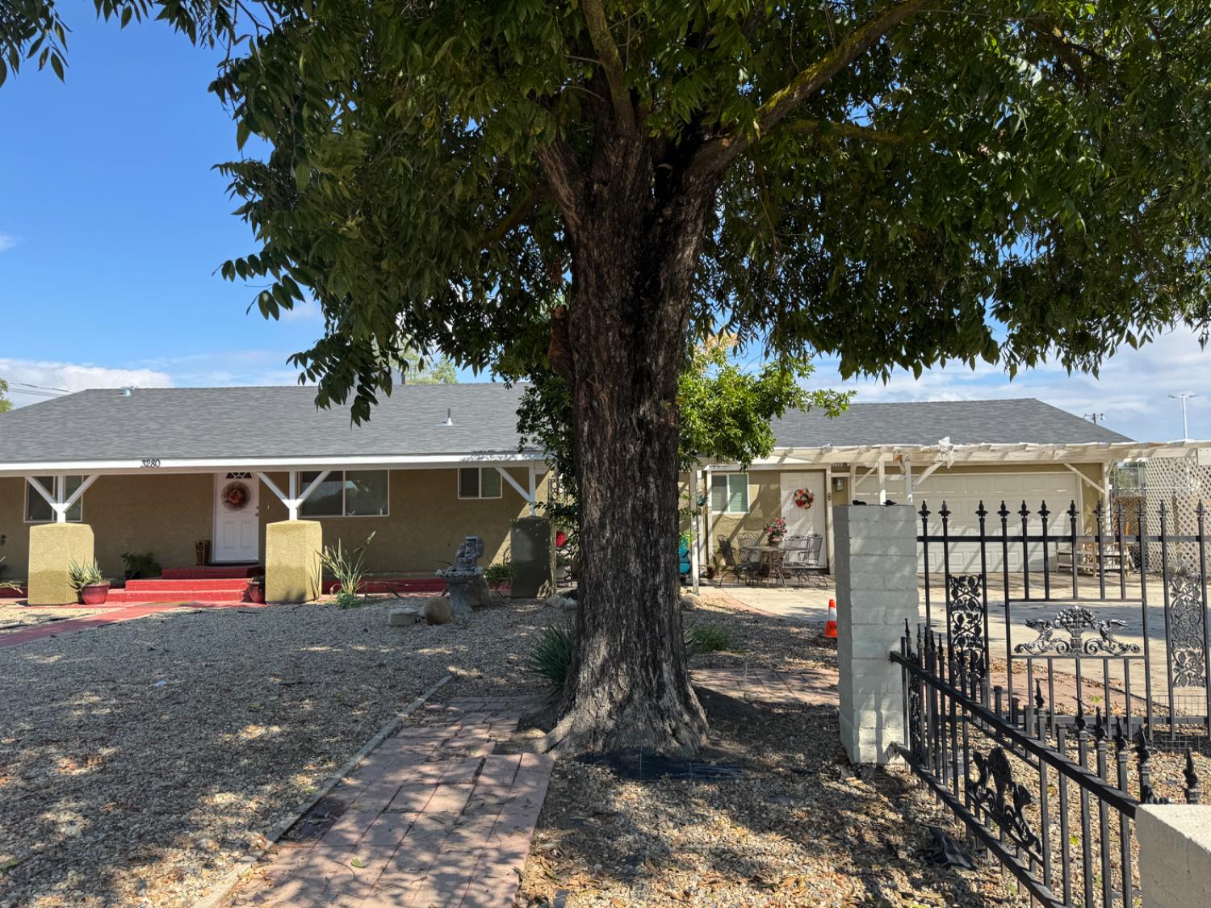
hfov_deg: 71.6
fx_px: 840
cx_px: 606
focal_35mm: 24
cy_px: 454
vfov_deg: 56.8
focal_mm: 6.76
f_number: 1.78
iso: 80
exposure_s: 1/2041
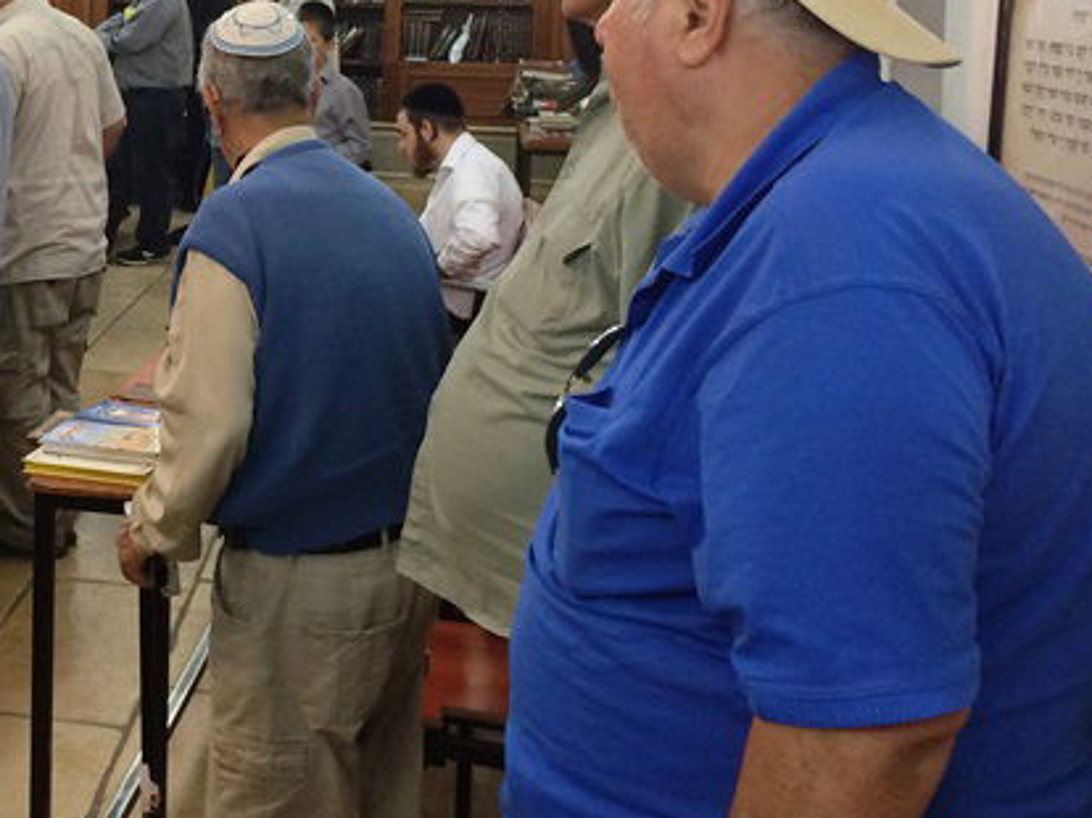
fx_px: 1829
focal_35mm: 58
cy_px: 106
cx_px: 76
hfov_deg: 31.4
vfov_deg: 24.6
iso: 80
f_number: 2.2
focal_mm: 4.12
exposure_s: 1/30
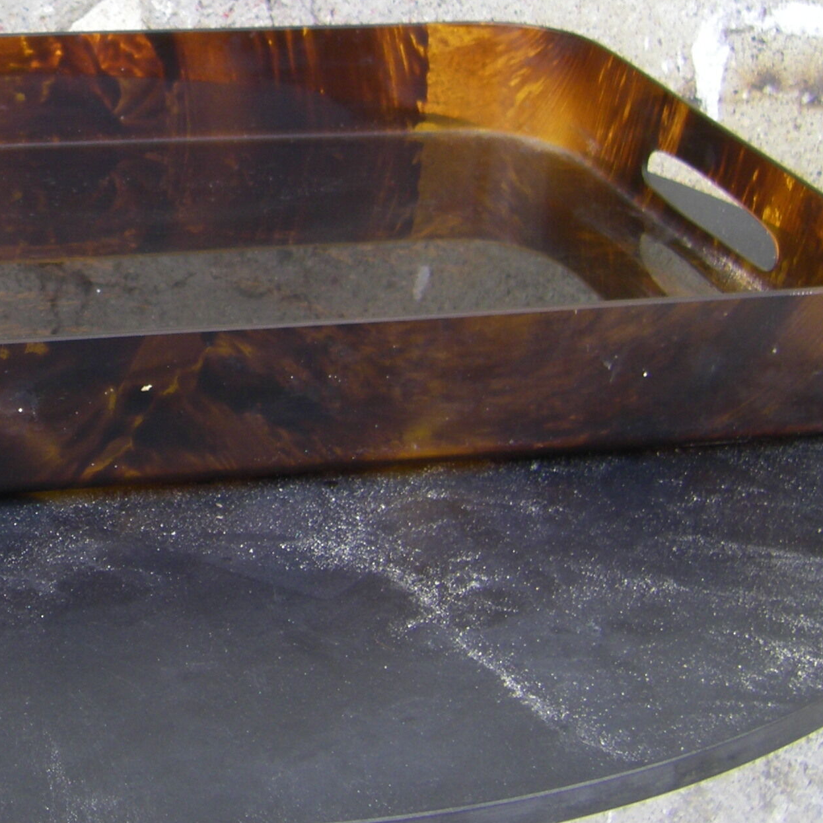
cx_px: 50
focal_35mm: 88
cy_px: 244
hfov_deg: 19.3
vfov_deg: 19.6
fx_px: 2367
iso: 64
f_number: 3.5
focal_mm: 6.3
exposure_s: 1/125
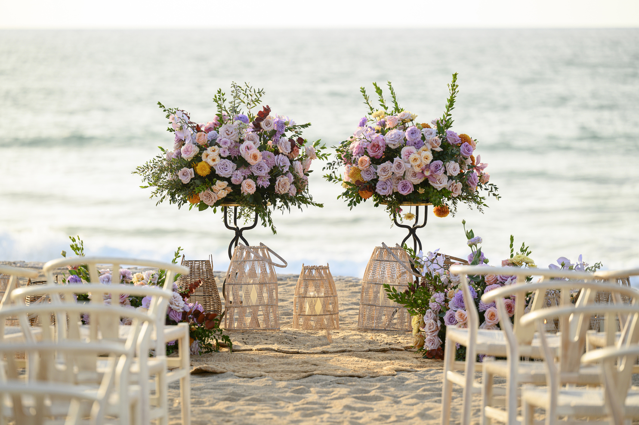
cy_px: 212
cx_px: 320
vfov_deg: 8.6
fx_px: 2838
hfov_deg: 12.8
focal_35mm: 160
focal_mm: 160
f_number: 3.5
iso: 200
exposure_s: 1/640
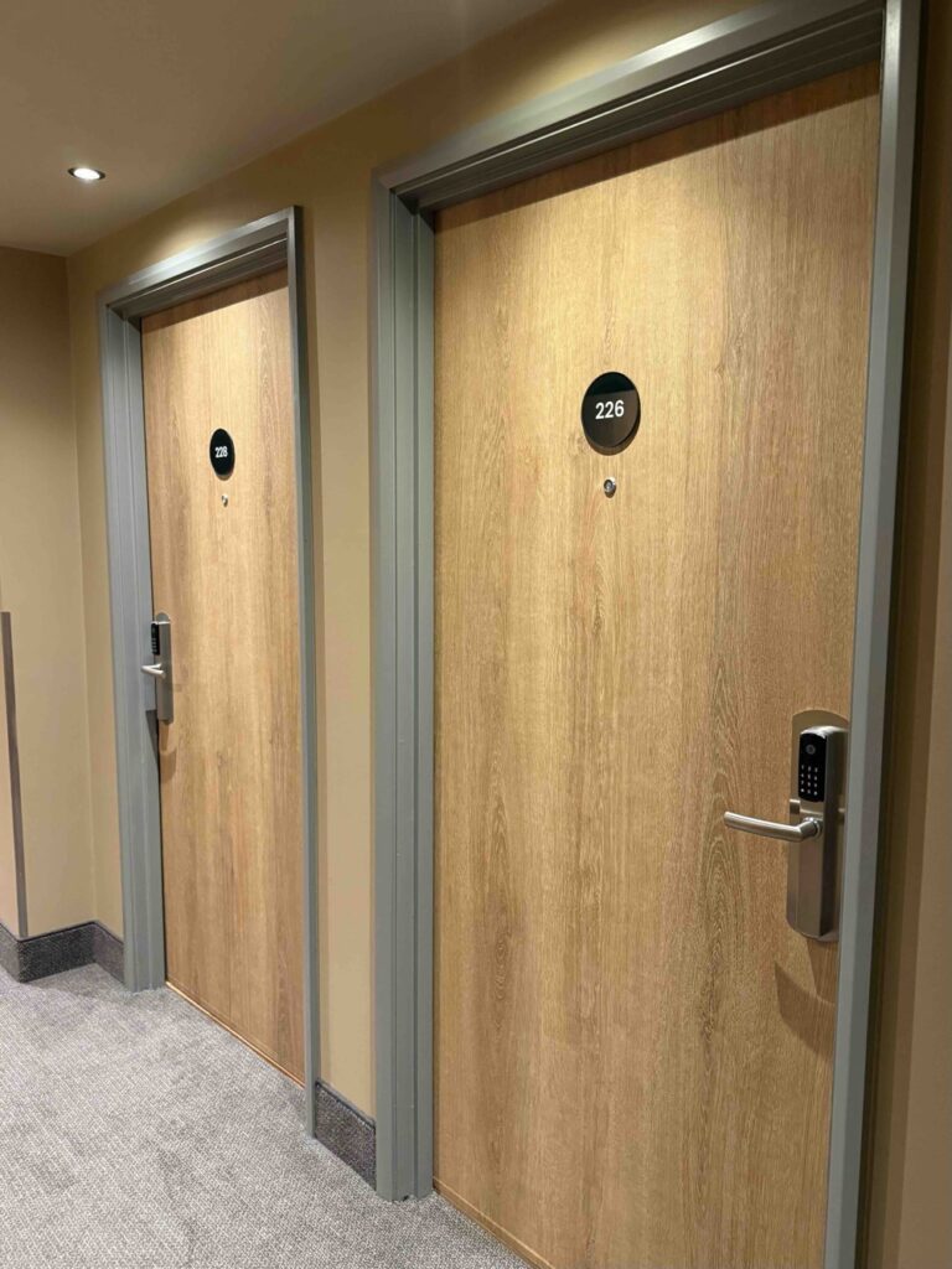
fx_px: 880
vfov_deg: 71.6
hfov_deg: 56.8
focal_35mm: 24
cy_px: 634
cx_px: 476
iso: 640
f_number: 1.78
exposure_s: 1/33
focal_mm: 6.76
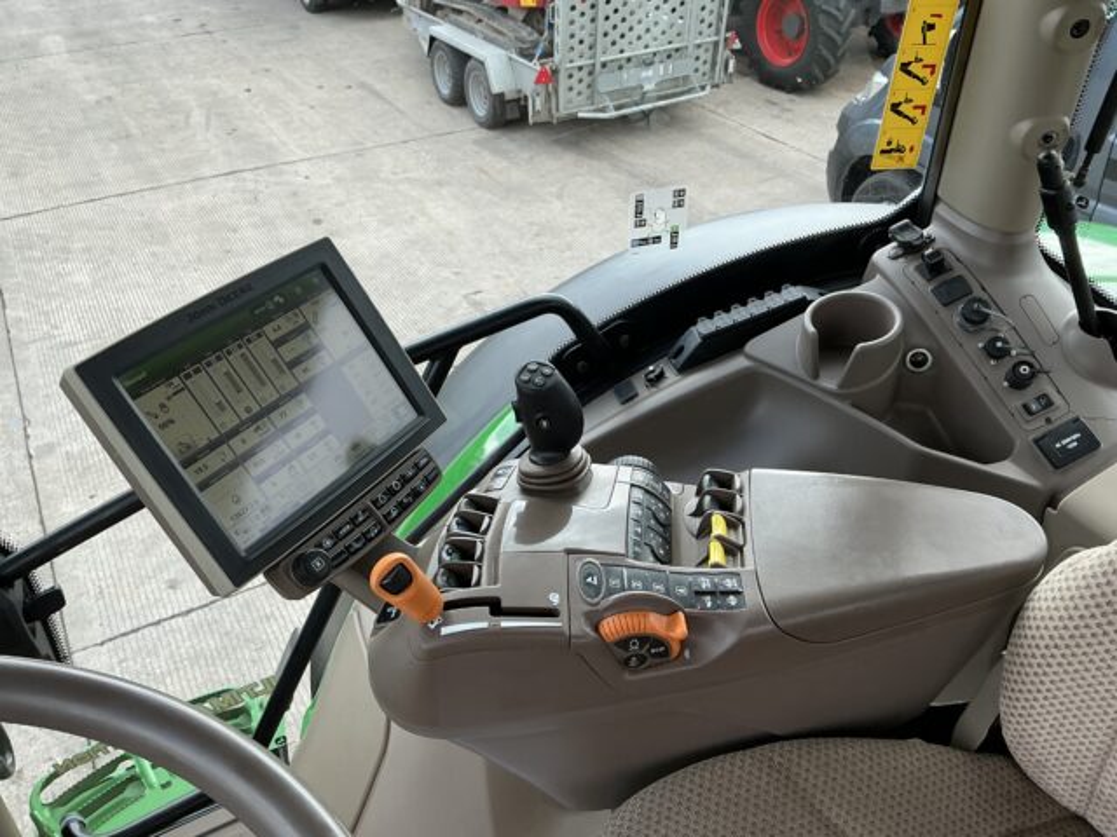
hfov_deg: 63.4
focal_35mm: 28
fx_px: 904
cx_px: 558
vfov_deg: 49.7
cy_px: 418
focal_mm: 3
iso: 20
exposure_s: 1/210
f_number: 1.8
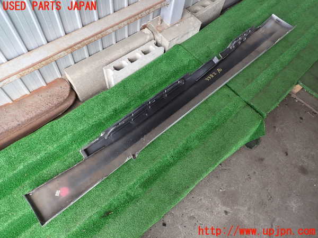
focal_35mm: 25
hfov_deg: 69.4
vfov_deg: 54.9
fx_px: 230
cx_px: 159
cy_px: 119
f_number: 2.8
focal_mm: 4.5
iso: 100
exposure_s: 1/80
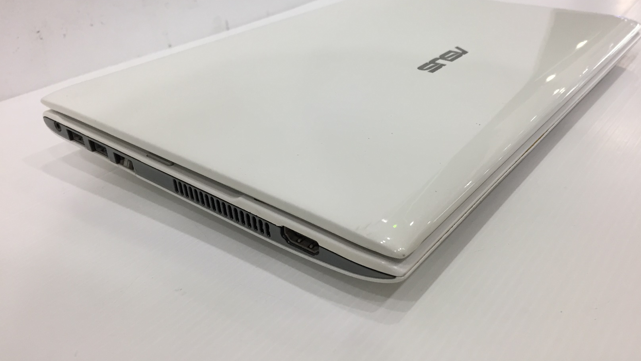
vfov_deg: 36.3
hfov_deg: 61.0
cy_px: 124
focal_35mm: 32
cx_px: 324
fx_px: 544
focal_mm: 4.15
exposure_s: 1/33
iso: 40
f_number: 2.2
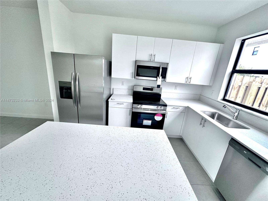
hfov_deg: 102.1
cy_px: 100
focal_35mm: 14
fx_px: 108
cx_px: 134
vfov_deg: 85.7
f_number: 2.2
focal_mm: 2.22
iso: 200
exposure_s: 1/99
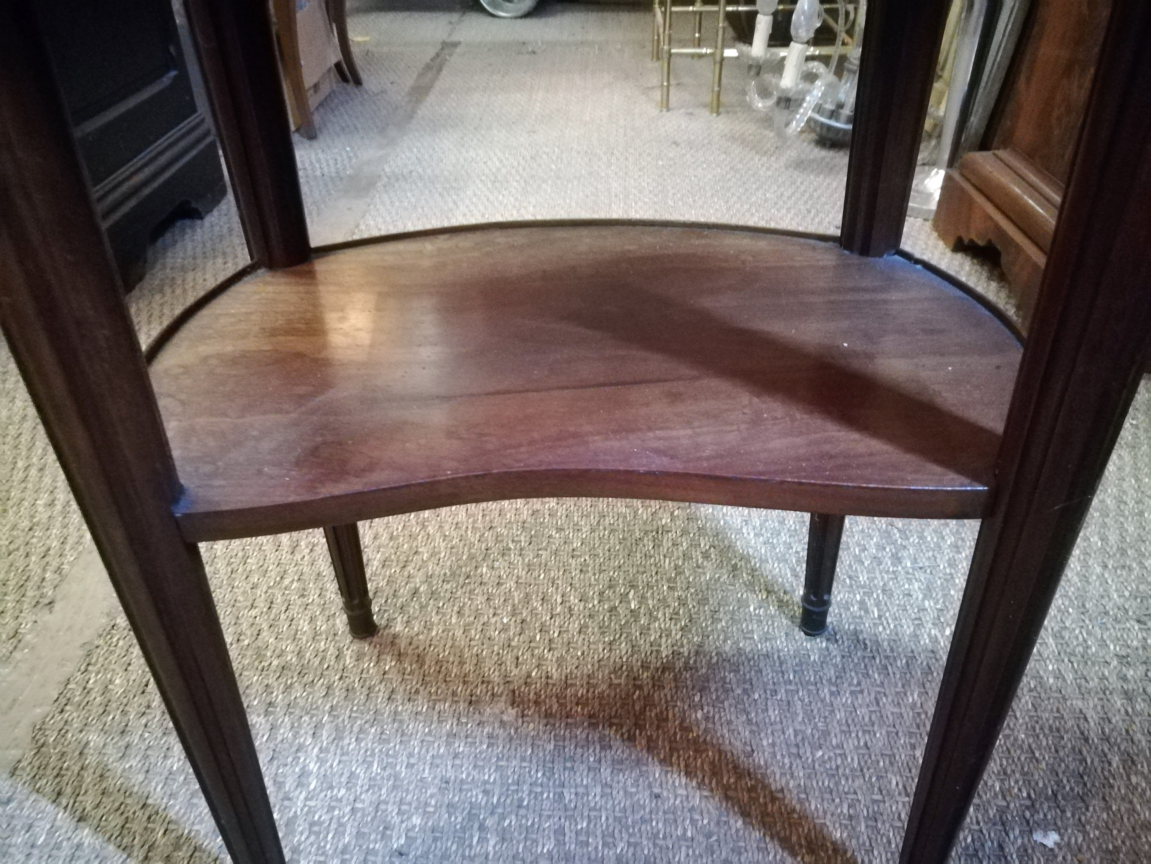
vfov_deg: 53.1
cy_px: 432
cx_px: 576
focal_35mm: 26
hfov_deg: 67.3
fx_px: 865
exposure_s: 1/14.3
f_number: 2.2
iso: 2500
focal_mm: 3.83
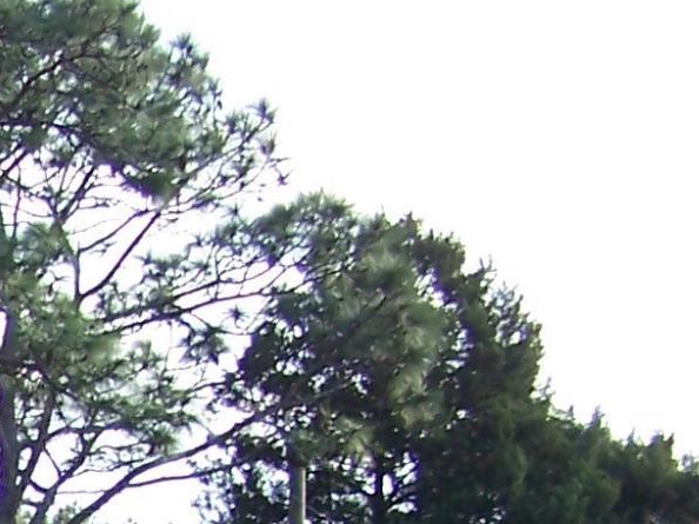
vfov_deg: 7.4
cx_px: -693
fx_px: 3875
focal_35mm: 192
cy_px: 1057
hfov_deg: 9.6
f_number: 2.8
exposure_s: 1/200
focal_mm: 6.3
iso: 64
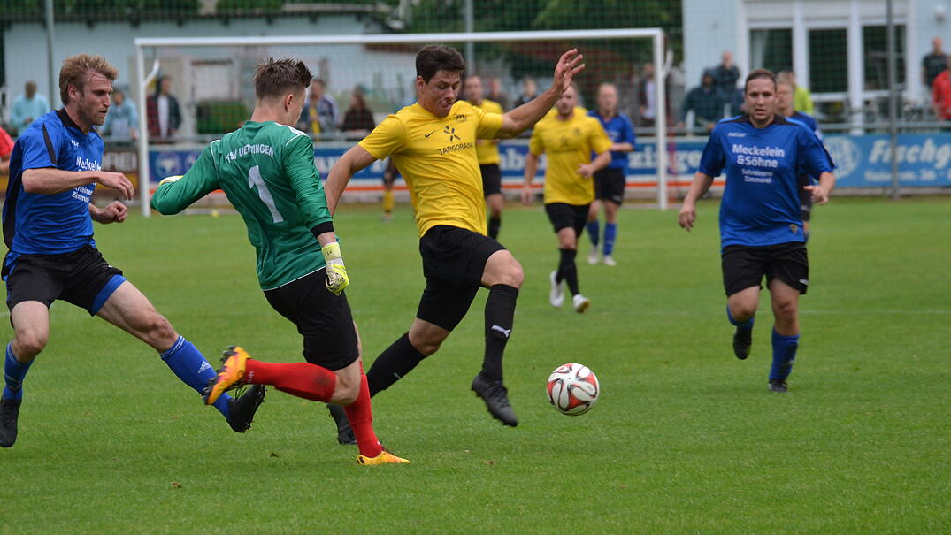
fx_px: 7566
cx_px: 477
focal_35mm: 300
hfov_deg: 7.2
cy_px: 227
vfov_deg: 4.1
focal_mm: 190
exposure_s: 1/500
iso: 640
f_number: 5.3
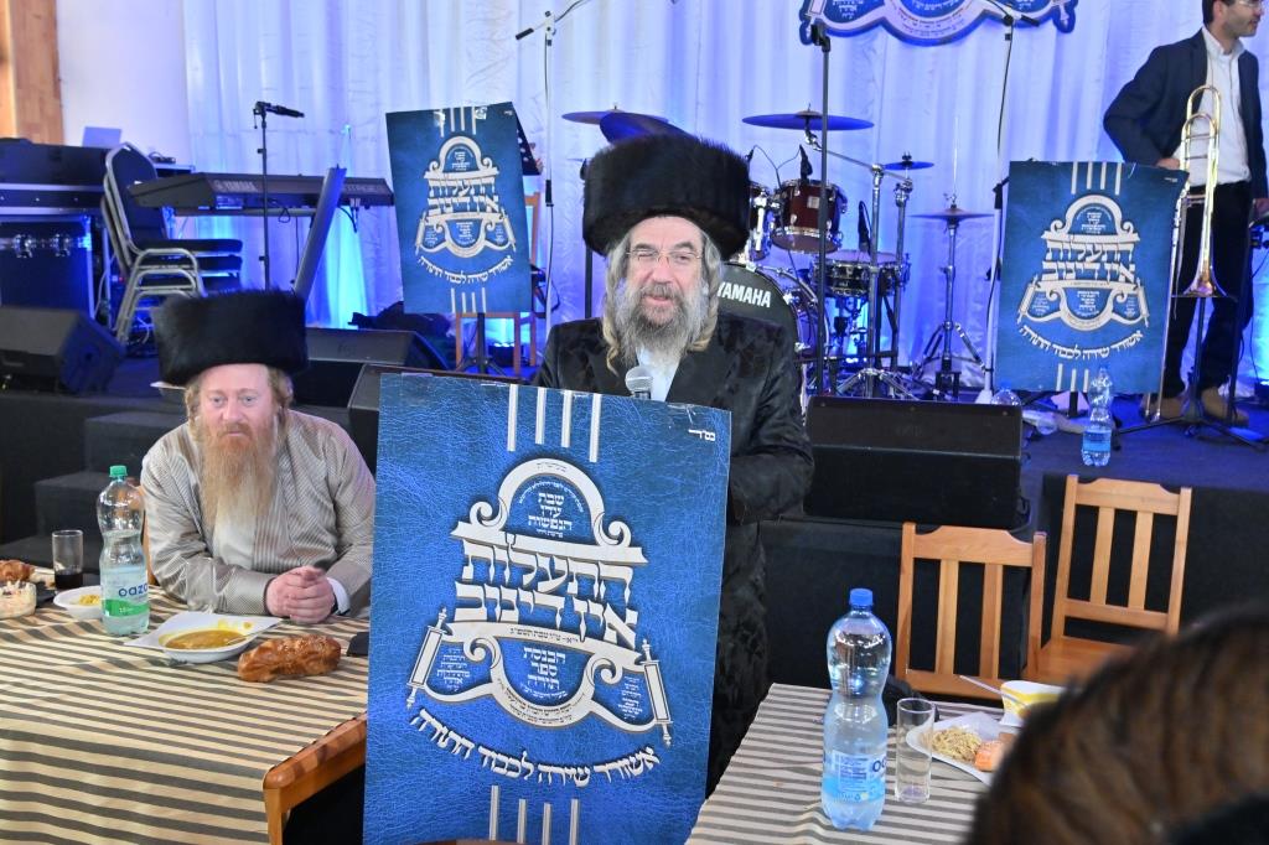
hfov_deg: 53.1
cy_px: 422
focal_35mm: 36
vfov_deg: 36.8
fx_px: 1269
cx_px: 634
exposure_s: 1/160
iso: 1250
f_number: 4
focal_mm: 24
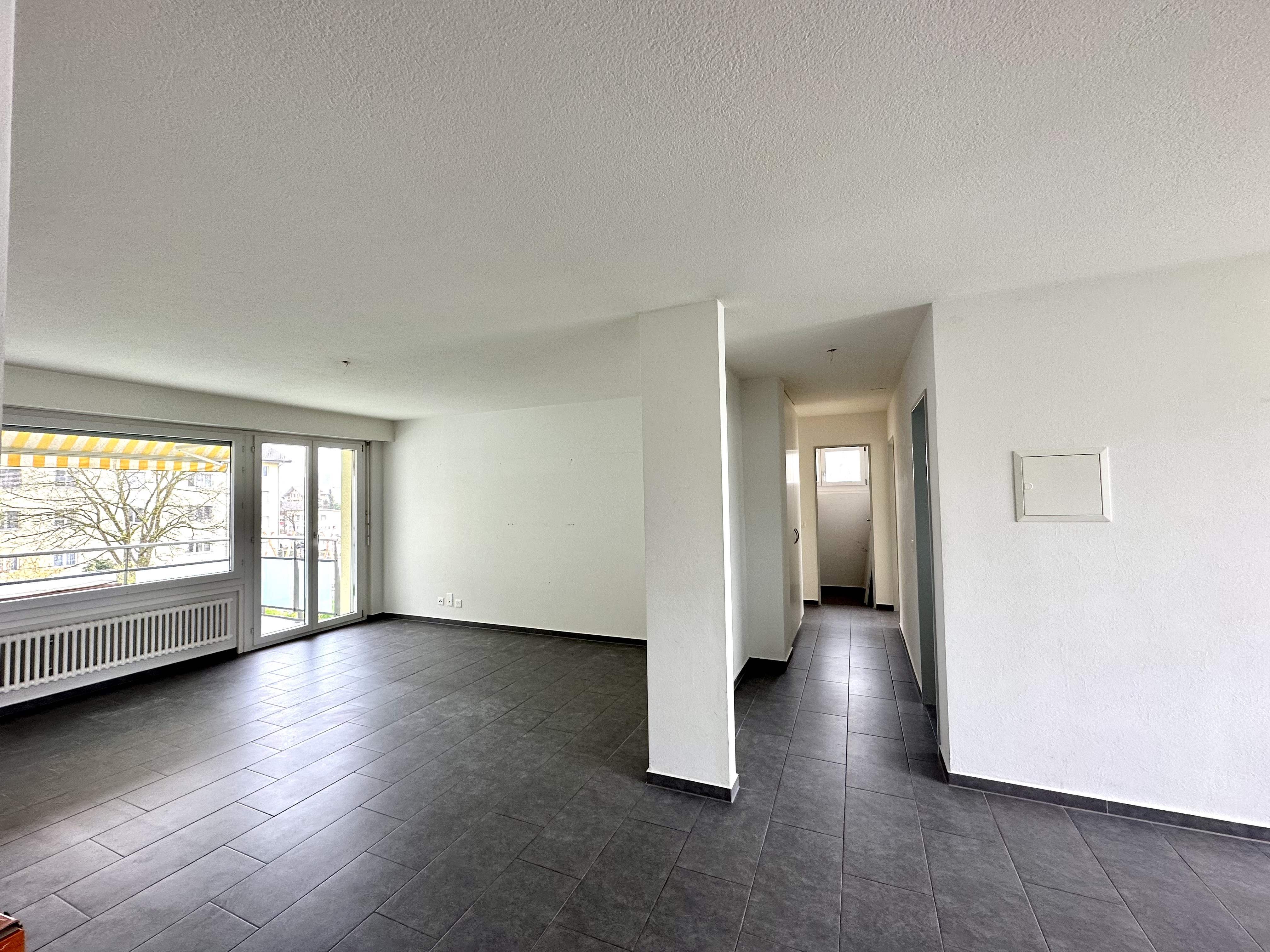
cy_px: 476
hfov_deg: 102.1
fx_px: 514
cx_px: 635
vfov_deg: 85.7
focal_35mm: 14
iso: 100
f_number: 2.2
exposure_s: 1/100
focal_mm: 2.22
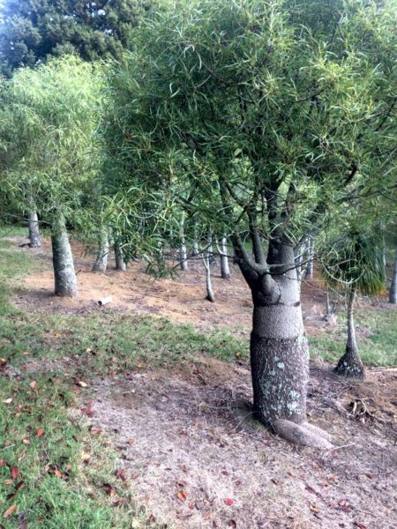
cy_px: 264
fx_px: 443
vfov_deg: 61.7
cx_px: 198
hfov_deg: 48.2
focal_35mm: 29
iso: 32
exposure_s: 1/121
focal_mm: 4.15
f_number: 2.2
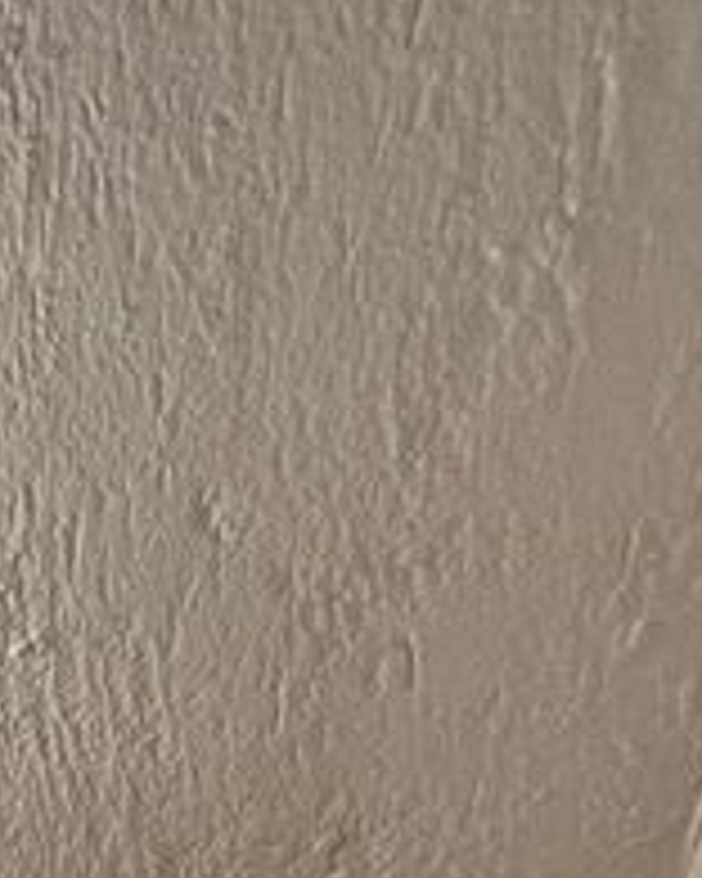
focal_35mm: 78
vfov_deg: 20.0
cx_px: -828
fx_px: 2026
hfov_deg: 14.8
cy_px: 1427
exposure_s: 1/60
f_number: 1.8
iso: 125
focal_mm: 1.57
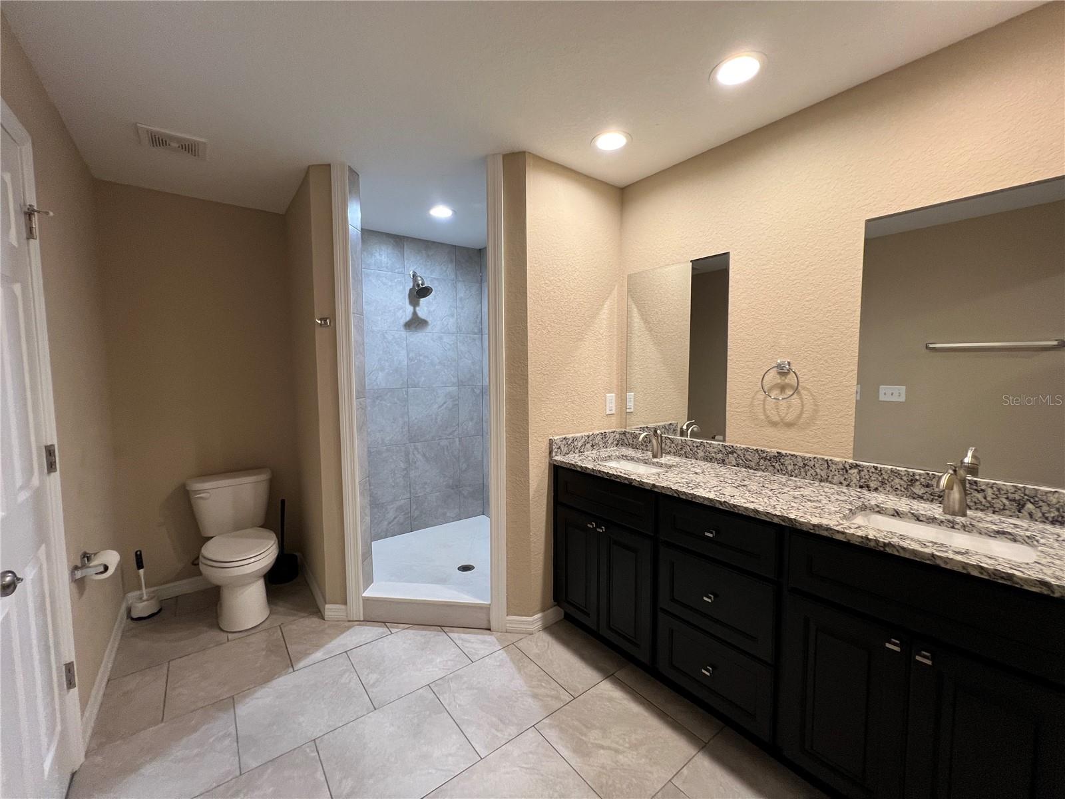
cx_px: 532
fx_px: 400
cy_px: 400
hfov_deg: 106.2
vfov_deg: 89.9
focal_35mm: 13
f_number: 1.8
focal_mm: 1.57
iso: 250
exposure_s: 1/120
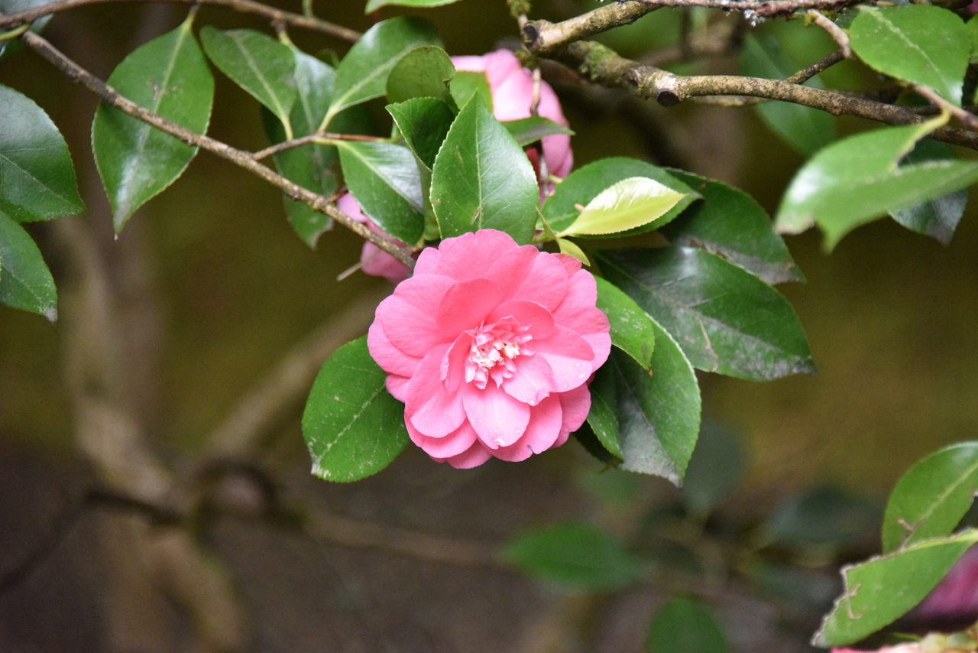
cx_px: 489
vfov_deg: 4.6
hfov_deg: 6.9
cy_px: 326
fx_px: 8151
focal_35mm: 300
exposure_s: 1/640
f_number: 5.6
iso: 9000
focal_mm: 300
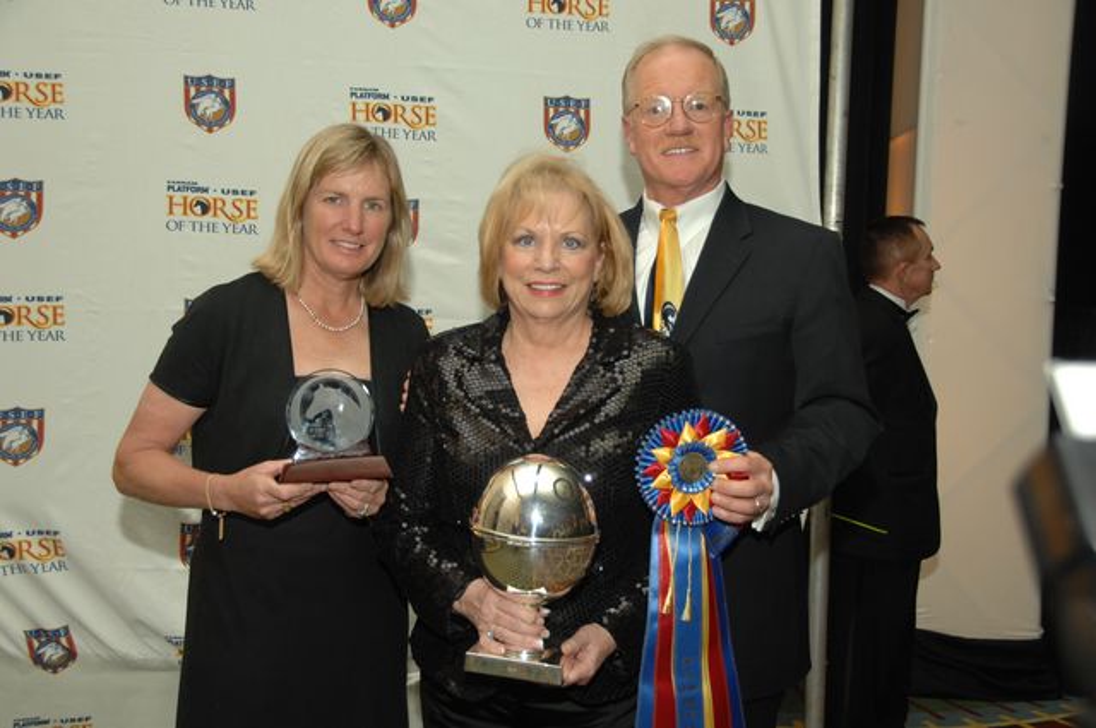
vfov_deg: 30.8
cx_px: 548
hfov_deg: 45.0
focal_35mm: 44
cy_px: 364
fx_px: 1323
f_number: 4
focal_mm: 29
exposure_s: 1/125
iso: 400
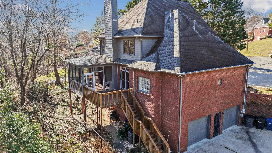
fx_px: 195
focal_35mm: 27
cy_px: 89
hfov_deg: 69.9
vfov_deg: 42.7
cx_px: 134
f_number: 1.8
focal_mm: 8.7
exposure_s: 1/1500
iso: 200
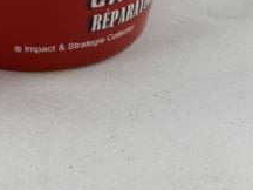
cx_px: 52
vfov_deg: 9.5
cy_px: -157
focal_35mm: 148
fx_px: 1082
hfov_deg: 13.3
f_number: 1.78
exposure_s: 1/100
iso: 64
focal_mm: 6.86
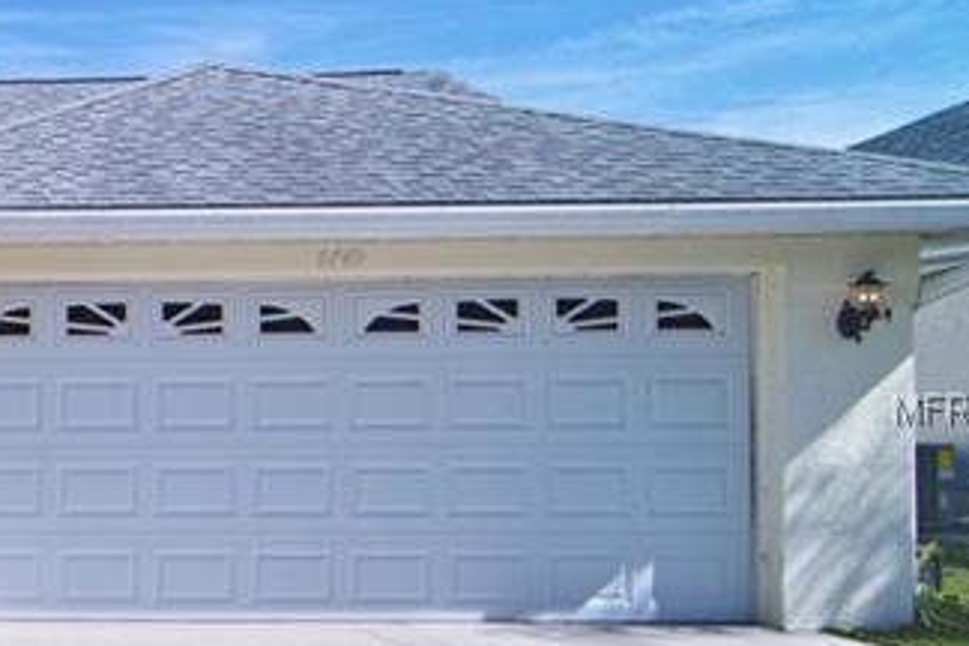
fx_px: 1657
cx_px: -470
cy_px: 410
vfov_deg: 22.0
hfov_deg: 25.1
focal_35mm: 62
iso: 100
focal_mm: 13
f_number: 10
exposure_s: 1/160
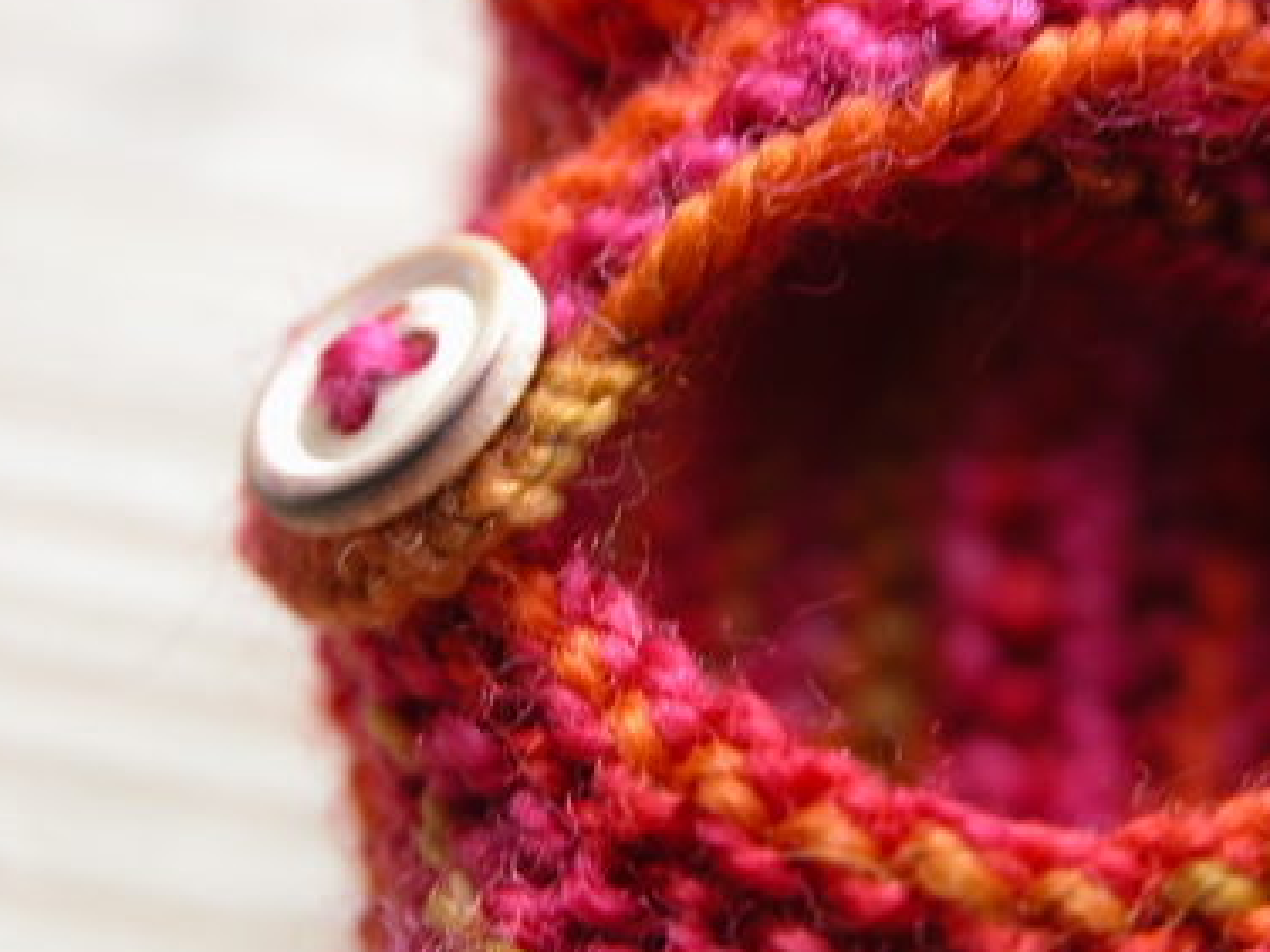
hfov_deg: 9.8
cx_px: 757
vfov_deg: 7.4
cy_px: 435
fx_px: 7374
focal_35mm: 201
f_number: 3.9
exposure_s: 1/4.4
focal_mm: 41.1
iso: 103
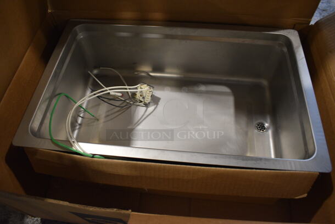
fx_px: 251
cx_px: 168
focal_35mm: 27
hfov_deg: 67.3
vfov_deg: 48.0
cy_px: 112
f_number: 3.5
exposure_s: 1/125
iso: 1250
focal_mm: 18
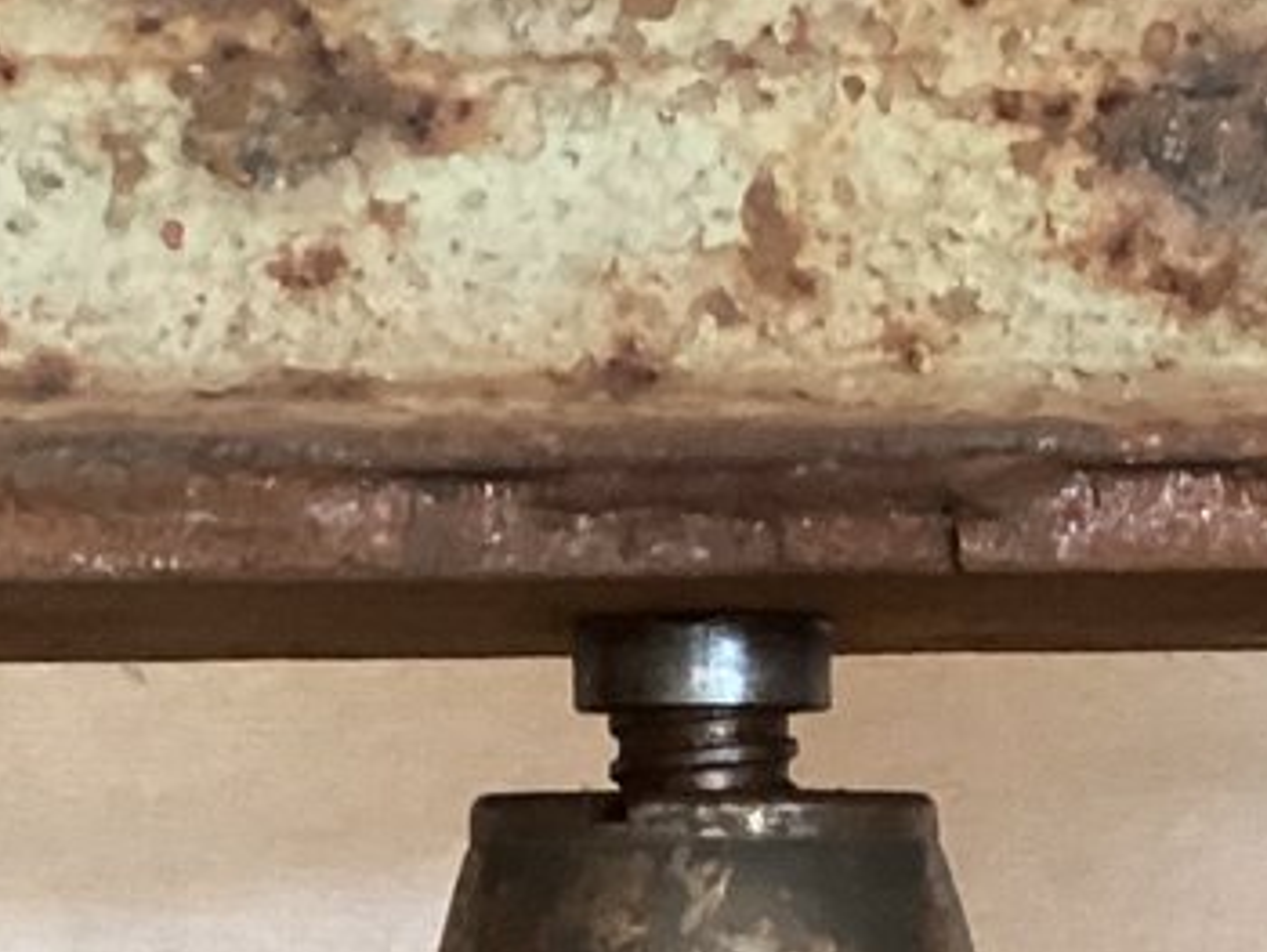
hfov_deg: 14.7
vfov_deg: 10.6
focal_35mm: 134
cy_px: 1529
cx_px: 929
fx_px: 4908
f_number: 2.4
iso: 320
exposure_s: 1/40
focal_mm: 3.3
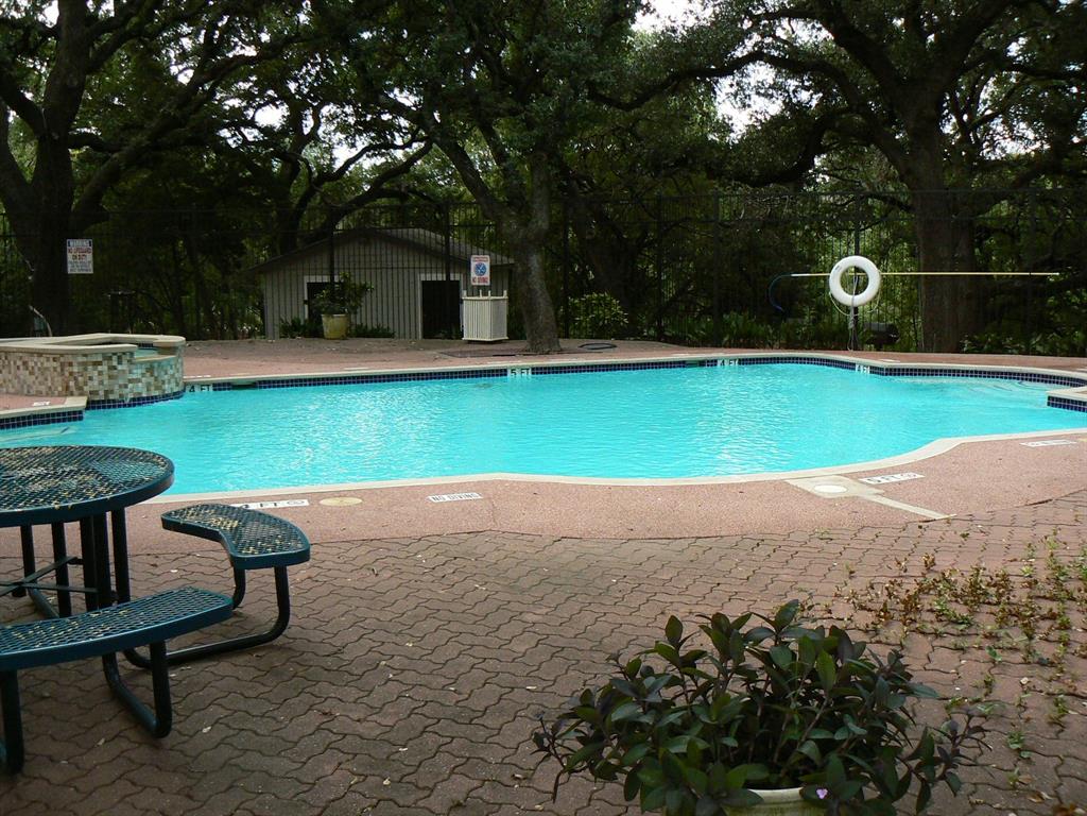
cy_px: 408
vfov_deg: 39.7
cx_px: 544
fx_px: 1130
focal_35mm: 36
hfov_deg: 51.4
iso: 200
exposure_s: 1/640
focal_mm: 6
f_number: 3.6
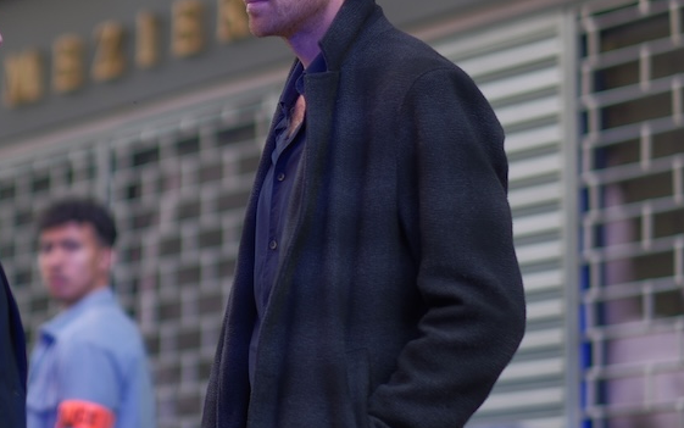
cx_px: 171
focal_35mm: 183
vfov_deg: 7.2
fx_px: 3412
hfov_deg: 11.4
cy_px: 227
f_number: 1.2
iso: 160
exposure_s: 1/1600
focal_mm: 56
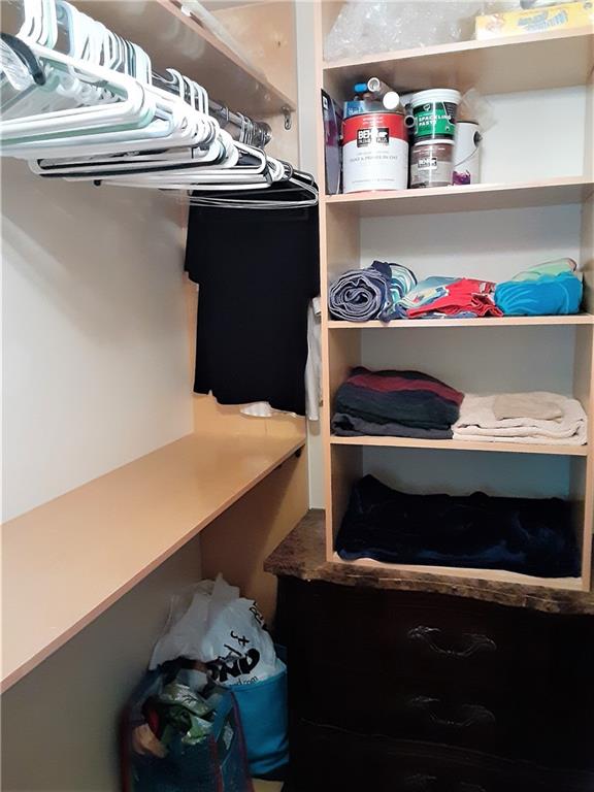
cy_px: 396
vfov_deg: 65.3
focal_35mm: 27
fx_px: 618
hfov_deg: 51.4
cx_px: 297
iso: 640
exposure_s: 1/20
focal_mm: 2.91
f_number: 1.9
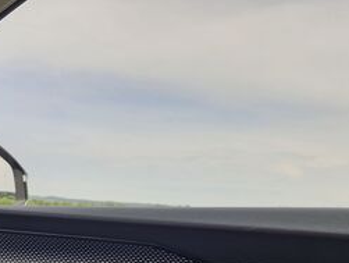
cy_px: 263
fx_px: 505
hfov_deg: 36.8
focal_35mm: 50
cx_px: 71
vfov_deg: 27.5
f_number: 1.8
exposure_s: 1/394
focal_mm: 5.54
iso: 50
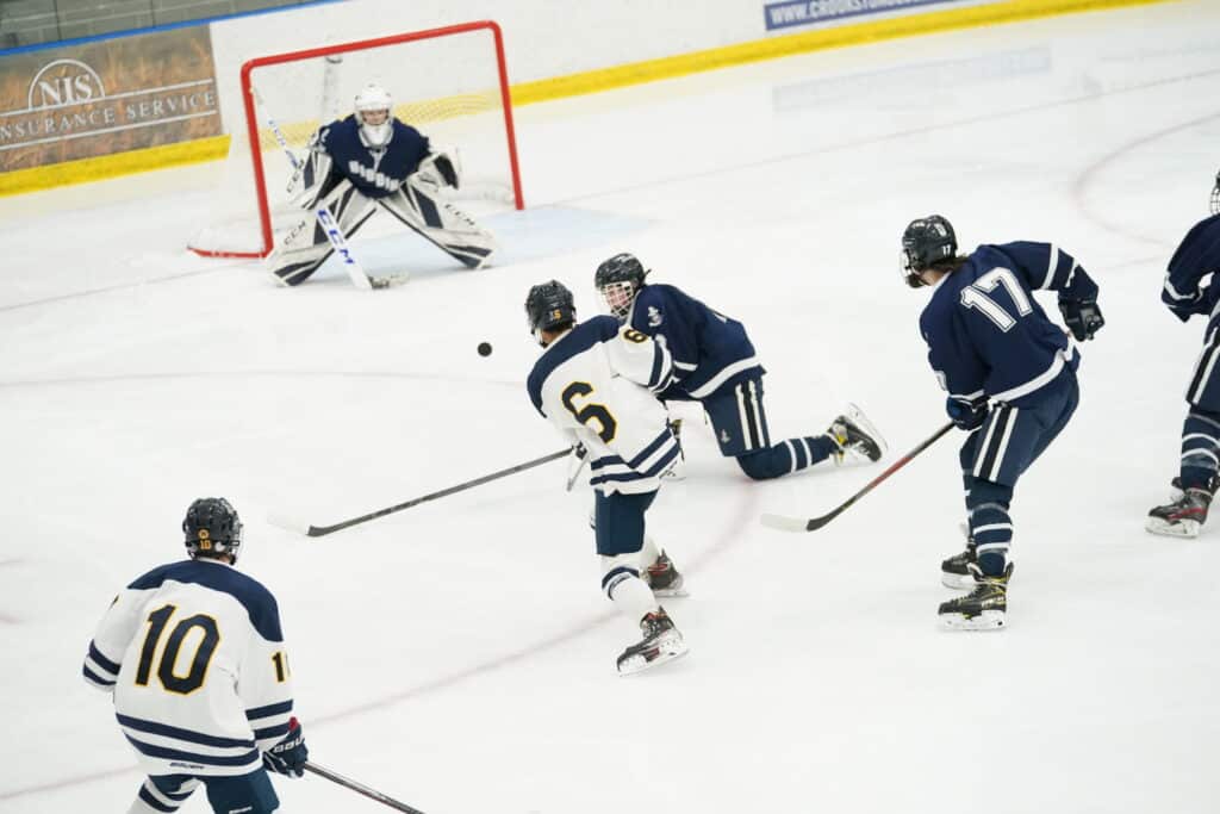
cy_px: 407
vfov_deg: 9.8
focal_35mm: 140
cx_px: 610
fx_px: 4745
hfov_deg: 14.7
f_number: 4
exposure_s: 1/1600
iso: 10000
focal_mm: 140
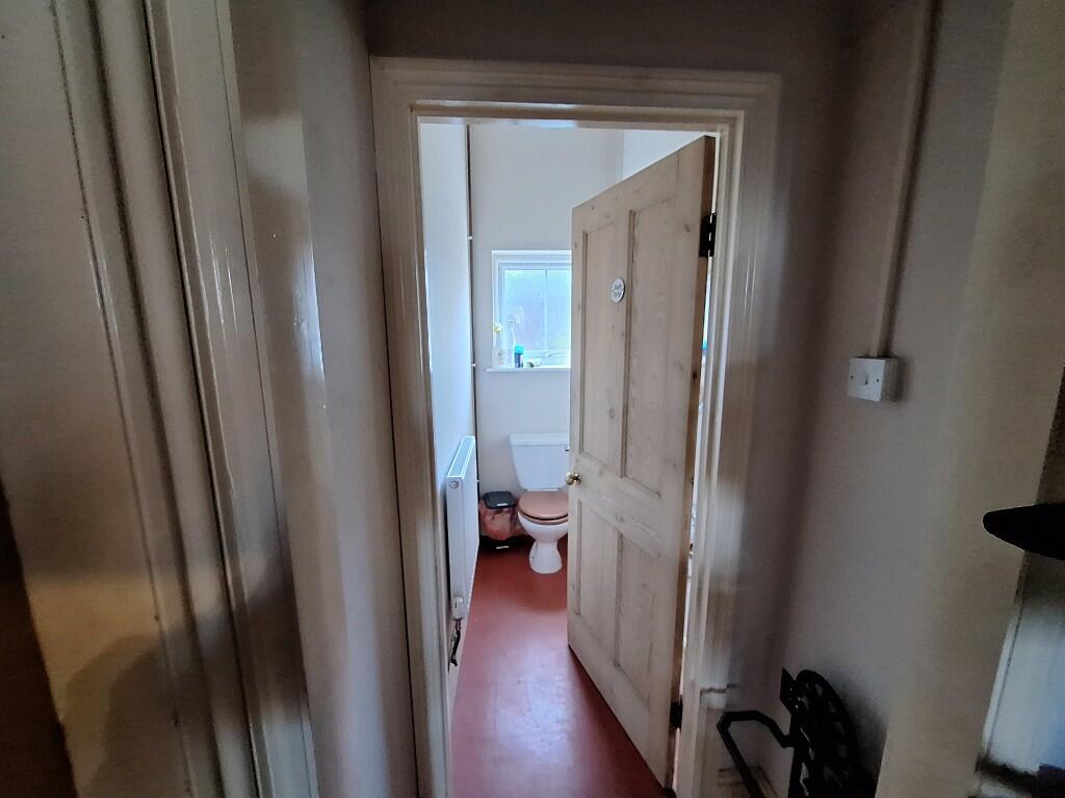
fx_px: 400
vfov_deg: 89.9
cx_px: 532
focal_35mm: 13
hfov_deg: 106.2
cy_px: 399
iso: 320
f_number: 2.2
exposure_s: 1/25
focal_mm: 1.74
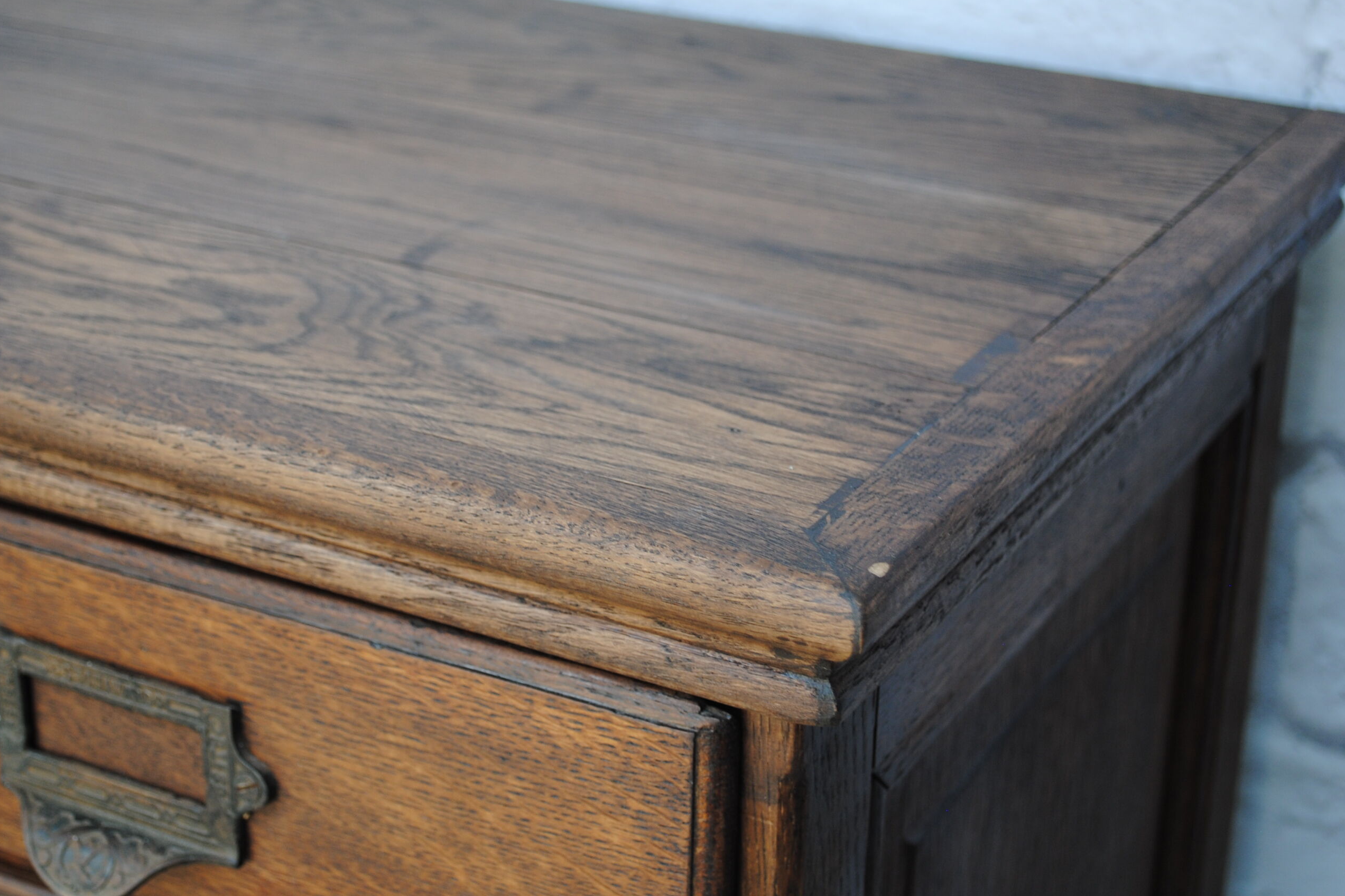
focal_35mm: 65
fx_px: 2428
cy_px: 433
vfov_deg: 20.9
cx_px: 582
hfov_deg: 30.9
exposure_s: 1/30
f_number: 5
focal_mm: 38
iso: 200
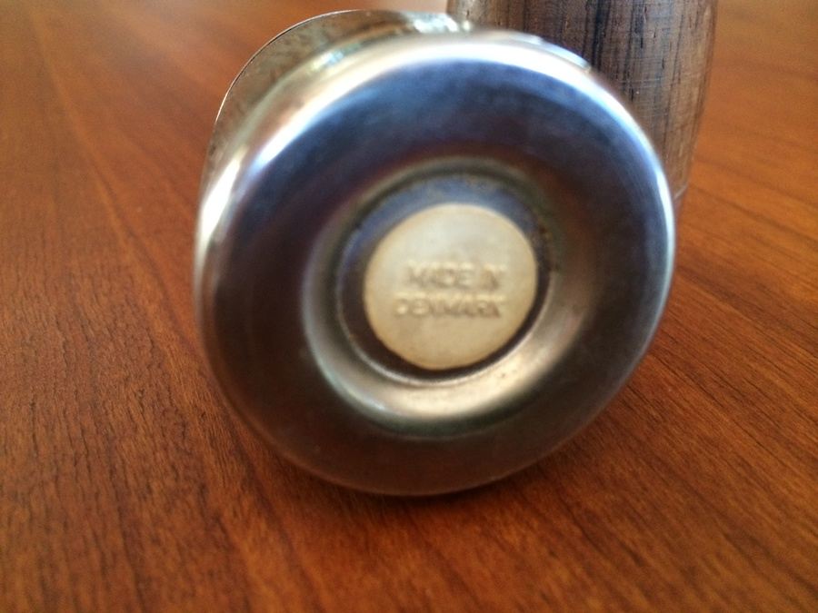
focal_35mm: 30
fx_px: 709
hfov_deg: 60.0
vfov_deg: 46.8
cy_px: 306
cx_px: 409
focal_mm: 4.12
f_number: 2.2
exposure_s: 1/30
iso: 320
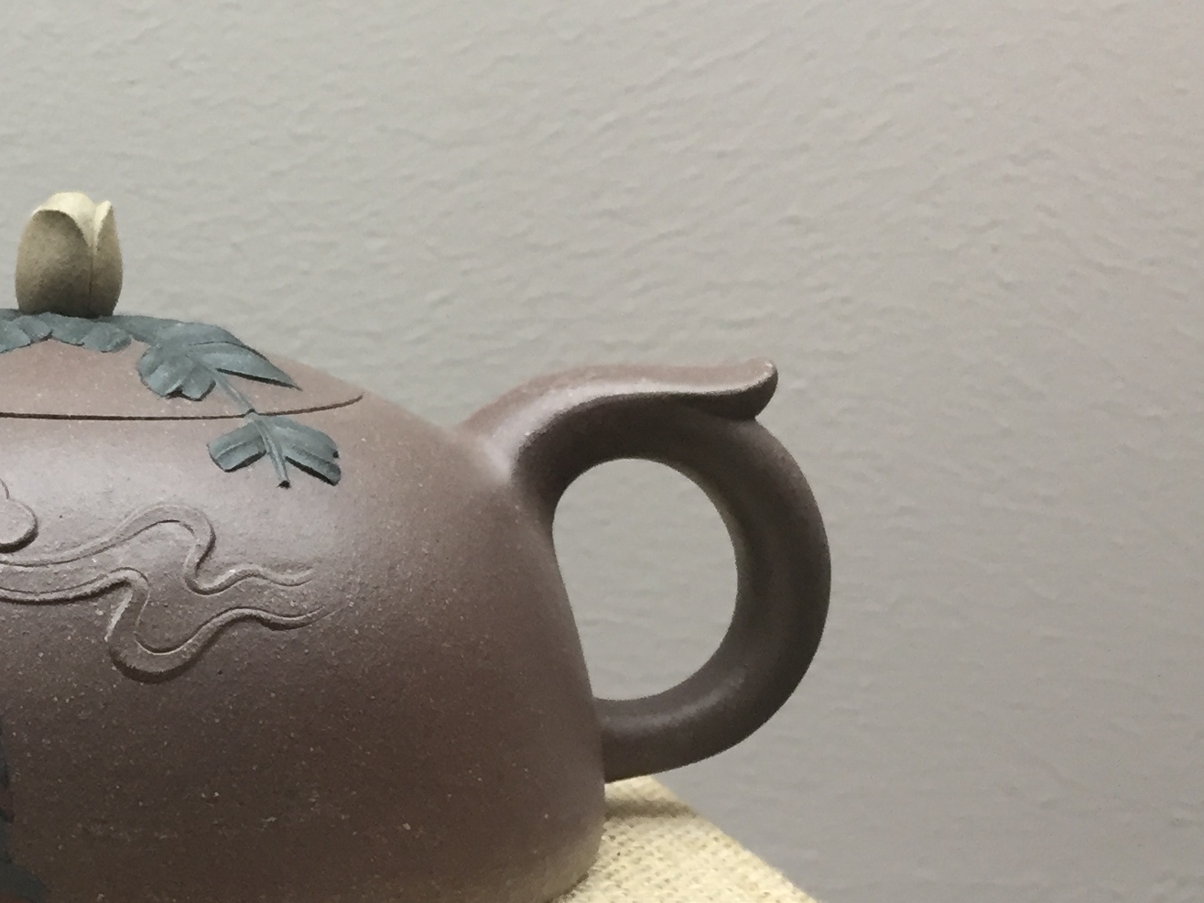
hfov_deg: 25.0
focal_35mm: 72
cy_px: 470
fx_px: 2504
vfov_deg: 20.4
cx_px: -150
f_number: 2.2
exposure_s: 1/33
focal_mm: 4.15
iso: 100
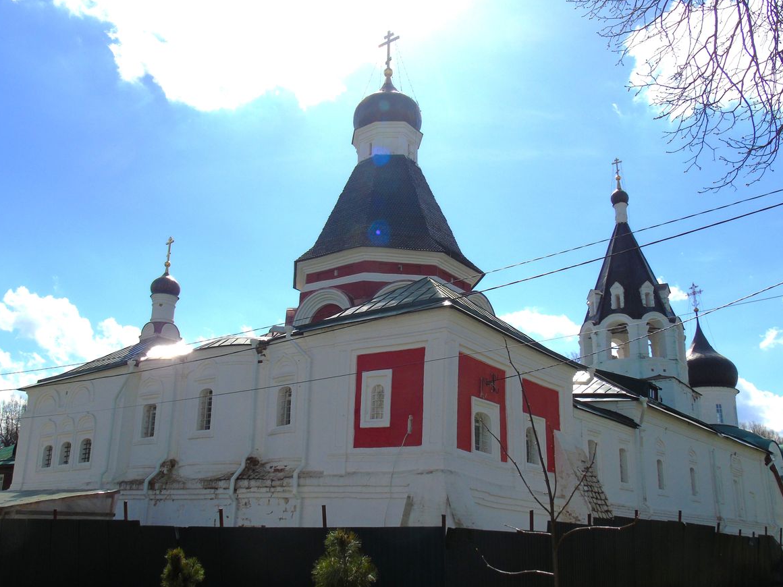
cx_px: 387
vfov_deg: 46.8
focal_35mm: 30
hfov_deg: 60.0
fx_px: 679
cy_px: 302
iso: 80
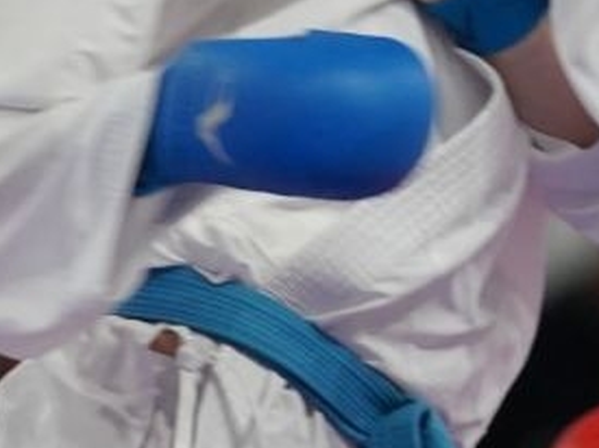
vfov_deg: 1.2
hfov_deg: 1.6
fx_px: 21759
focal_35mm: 1258
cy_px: 204
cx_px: 279
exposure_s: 1/1000
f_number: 2.8
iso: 2000
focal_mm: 200
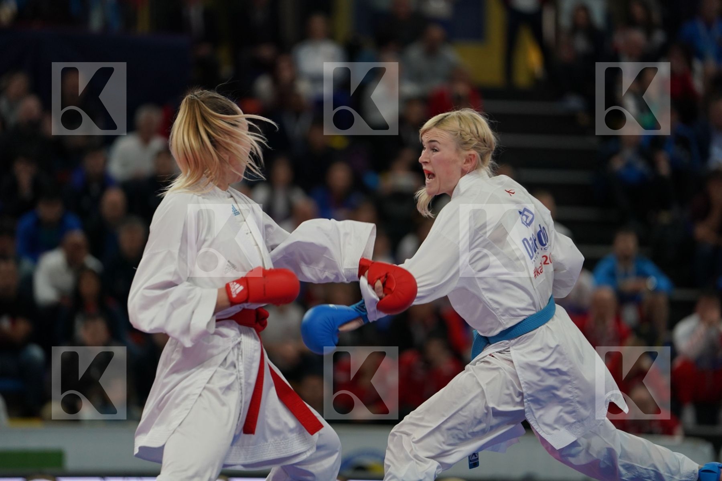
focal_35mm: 200
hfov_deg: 10.3
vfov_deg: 6.9
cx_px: 361
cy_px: 240
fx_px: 4011
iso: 1250
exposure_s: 1/1000
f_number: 2.8
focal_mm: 200
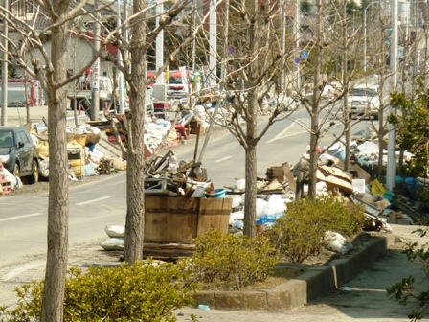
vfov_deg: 6.3
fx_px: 2937
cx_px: 214
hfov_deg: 8.4
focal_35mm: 237
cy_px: 161
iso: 80
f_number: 5.9
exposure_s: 1/320
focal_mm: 22
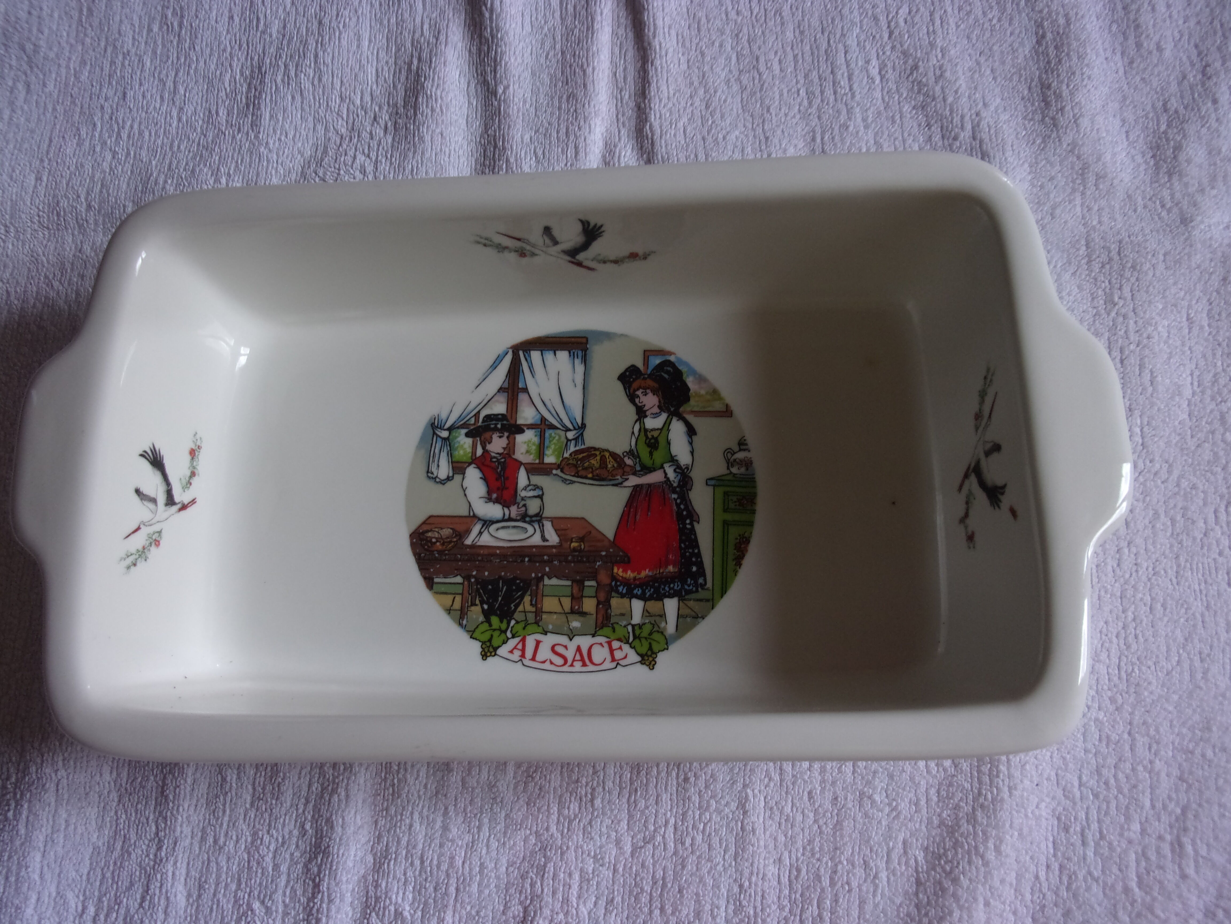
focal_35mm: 28
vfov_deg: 49.7
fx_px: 996
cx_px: 616
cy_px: 462
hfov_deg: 63.4
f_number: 3.9
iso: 109
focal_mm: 5.1
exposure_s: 1/34
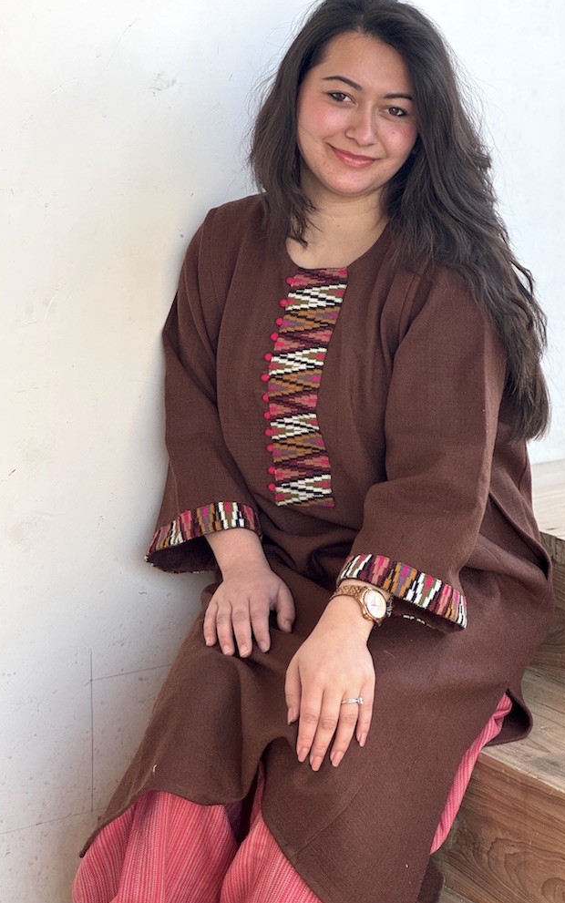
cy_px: 452
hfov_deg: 15.9
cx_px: 275
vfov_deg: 25.2
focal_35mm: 82
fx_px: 2019
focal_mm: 9
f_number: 2.8
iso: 80
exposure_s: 1/99
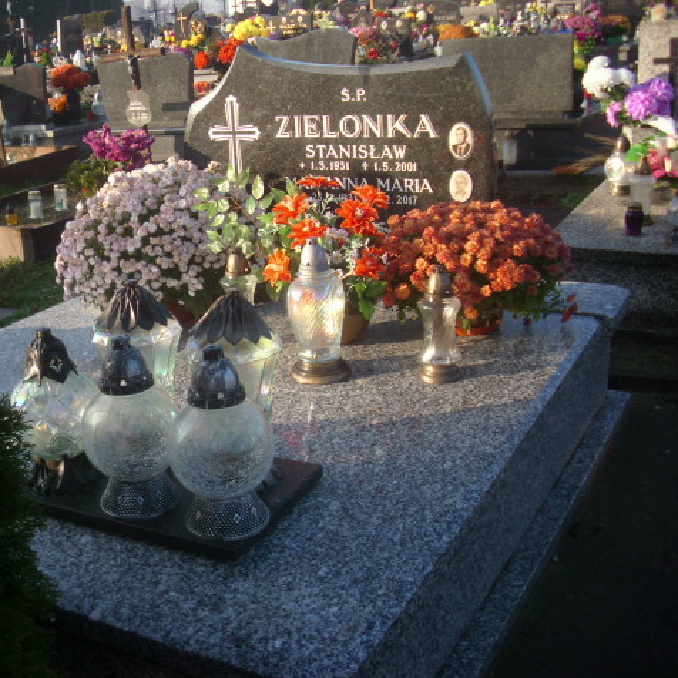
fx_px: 975
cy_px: 338
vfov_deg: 38.3
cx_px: 235
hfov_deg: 38.0
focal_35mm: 44
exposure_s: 1/109
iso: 50
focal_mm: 6.2
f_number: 5.6
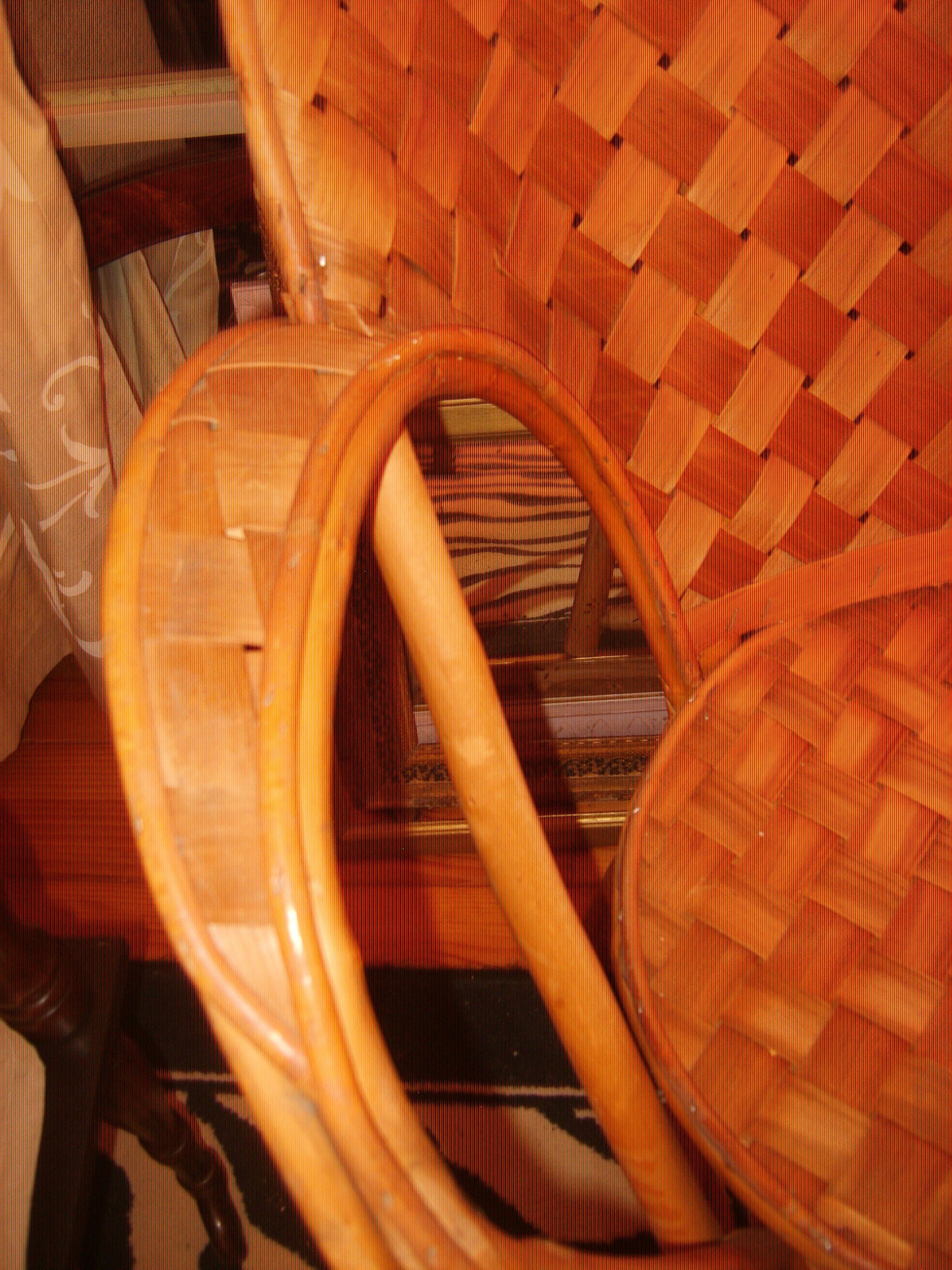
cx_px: 476
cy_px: 635
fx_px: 1283
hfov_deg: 40.7
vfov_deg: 52.6
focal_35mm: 35
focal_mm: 7.4
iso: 100
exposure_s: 1/30
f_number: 2.8
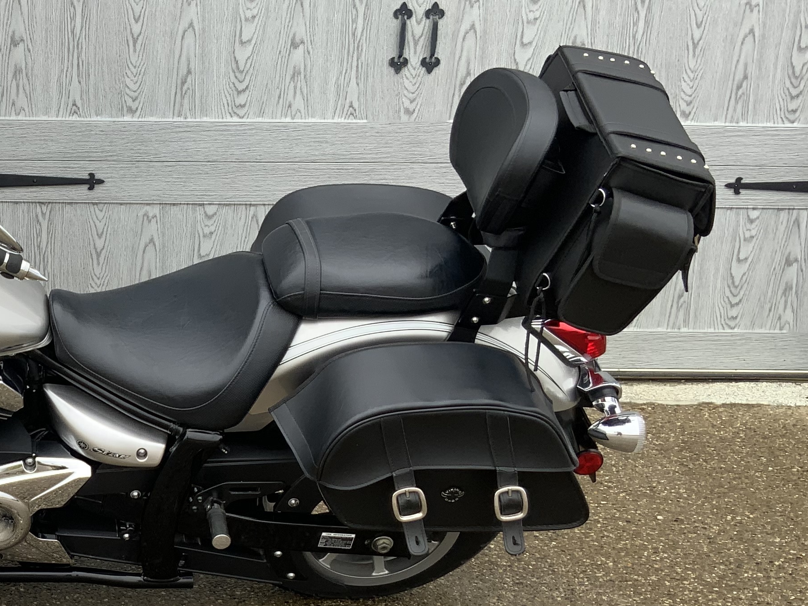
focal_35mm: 65
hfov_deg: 28.1
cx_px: 5
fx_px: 1517
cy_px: 442
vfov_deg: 22.4
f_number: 1.8
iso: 16
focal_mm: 3
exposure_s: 1/124
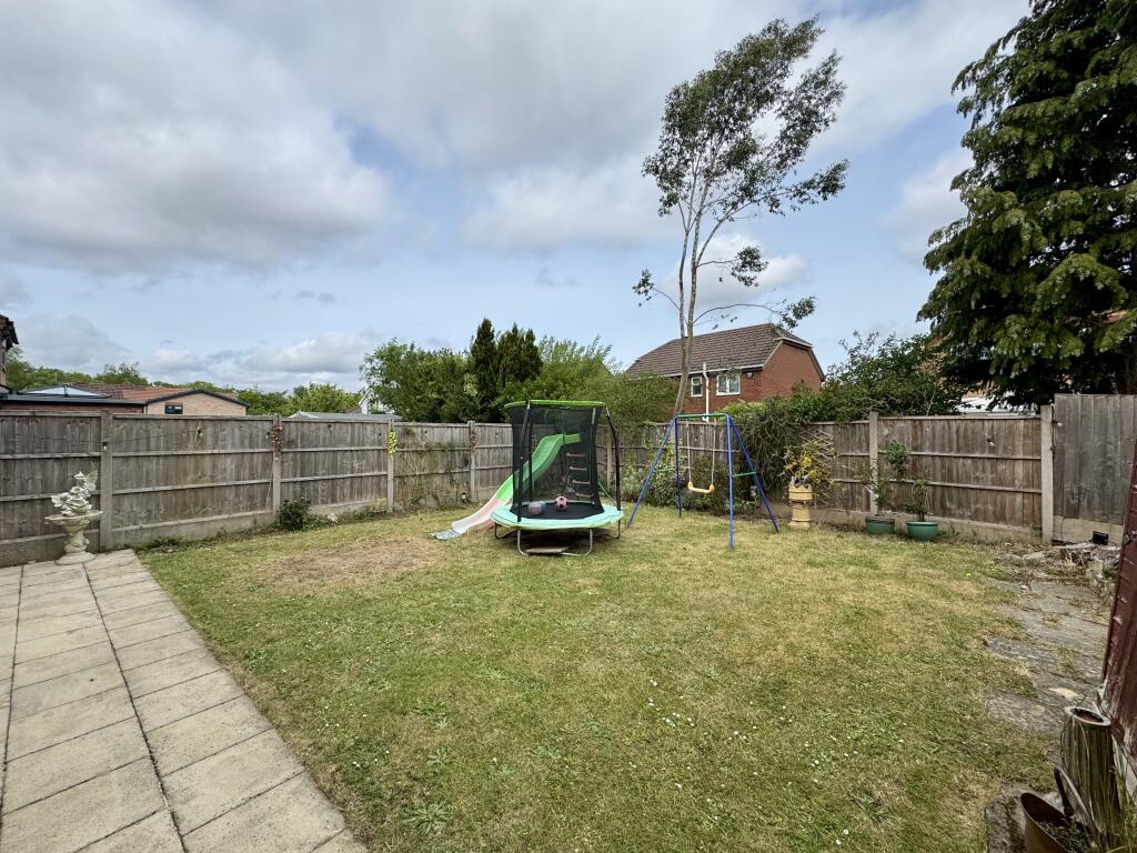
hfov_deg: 102.1
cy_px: 426
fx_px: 460
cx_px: 568
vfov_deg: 85.7
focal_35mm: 14
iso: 50
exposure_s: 1/1789
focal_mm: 2.22
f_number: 2.2
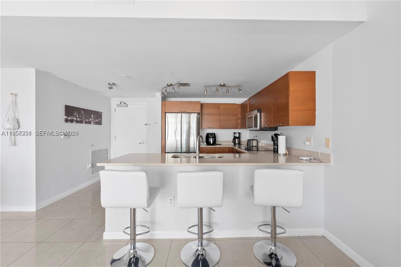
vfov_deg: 81.2
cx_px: 200
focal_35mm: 14
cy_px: 134
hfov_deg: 104.3
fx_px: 156
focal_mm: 14
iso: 200
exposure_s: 1/2
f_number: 9
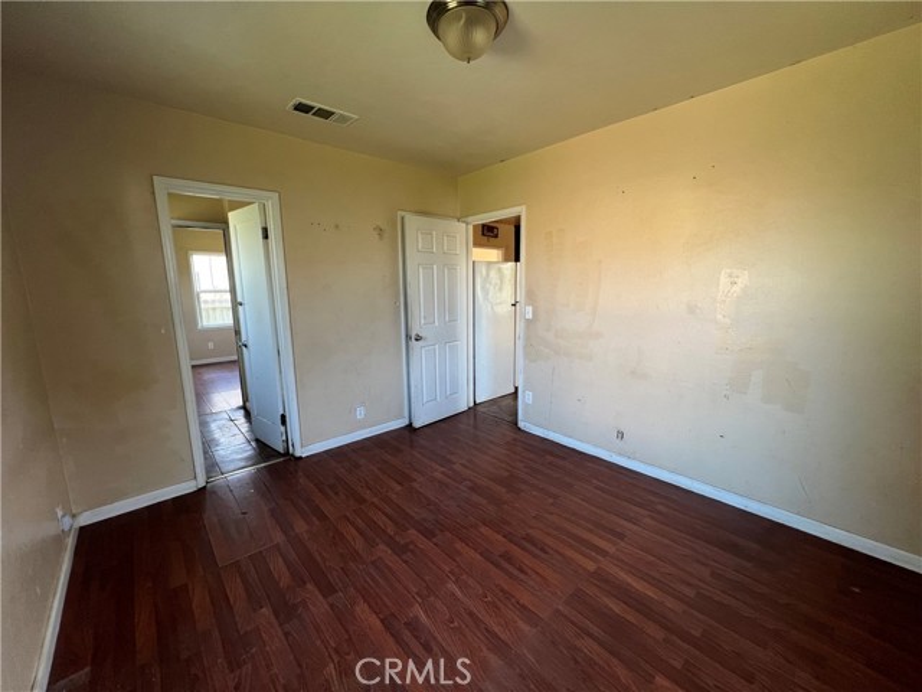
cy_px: 346
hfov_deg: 106.2
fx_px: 346
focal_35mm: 13
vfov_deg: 89.9
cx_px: 461
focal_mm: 1.57
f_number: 1.8
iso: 125
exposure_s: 1/99
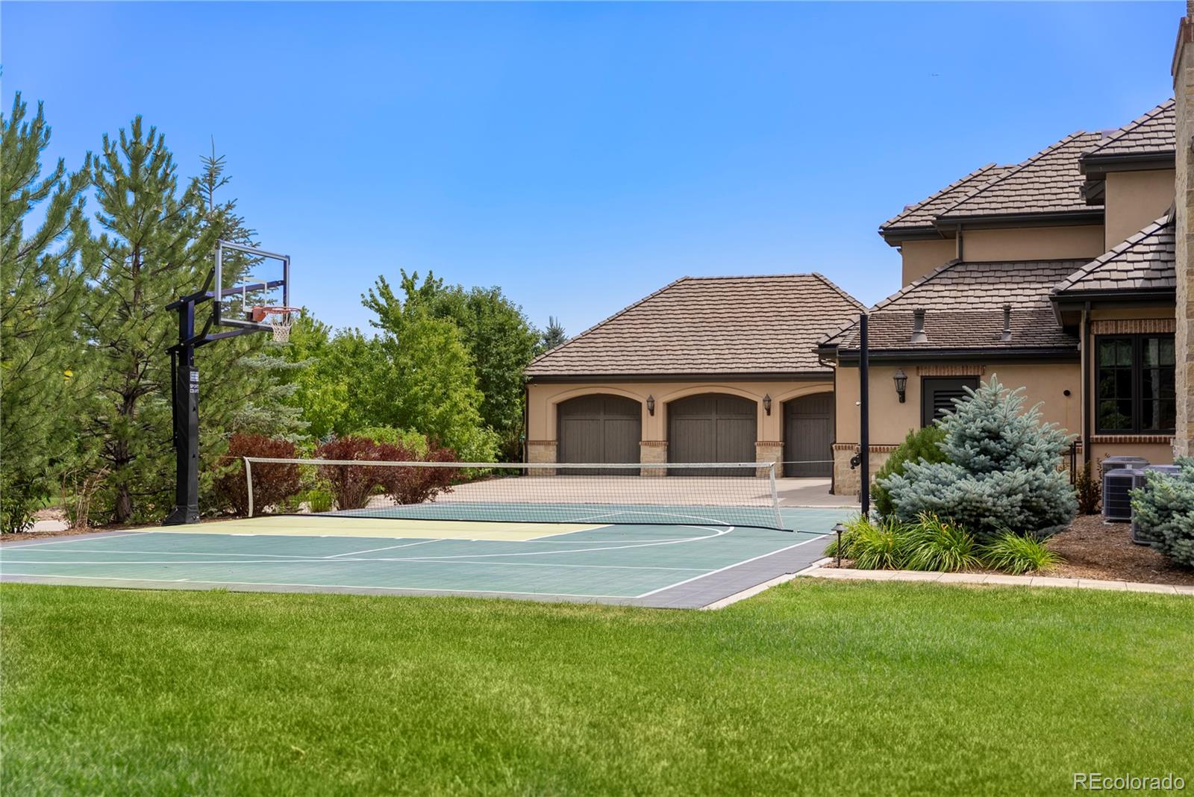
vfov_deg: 30.8
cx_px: 597
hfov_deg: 44.9
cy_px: 398
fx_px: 1447
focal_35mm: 44
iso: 160
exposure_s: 1/1000
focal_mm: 43.6
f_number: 2.8
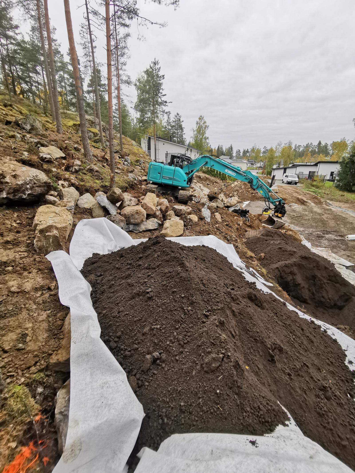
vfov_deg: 94.5
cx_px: 178
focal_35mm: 16
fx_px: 219
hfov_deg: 78.1
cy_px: 236
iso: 50
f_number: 2.2
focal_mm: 2.35
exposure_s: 1/121
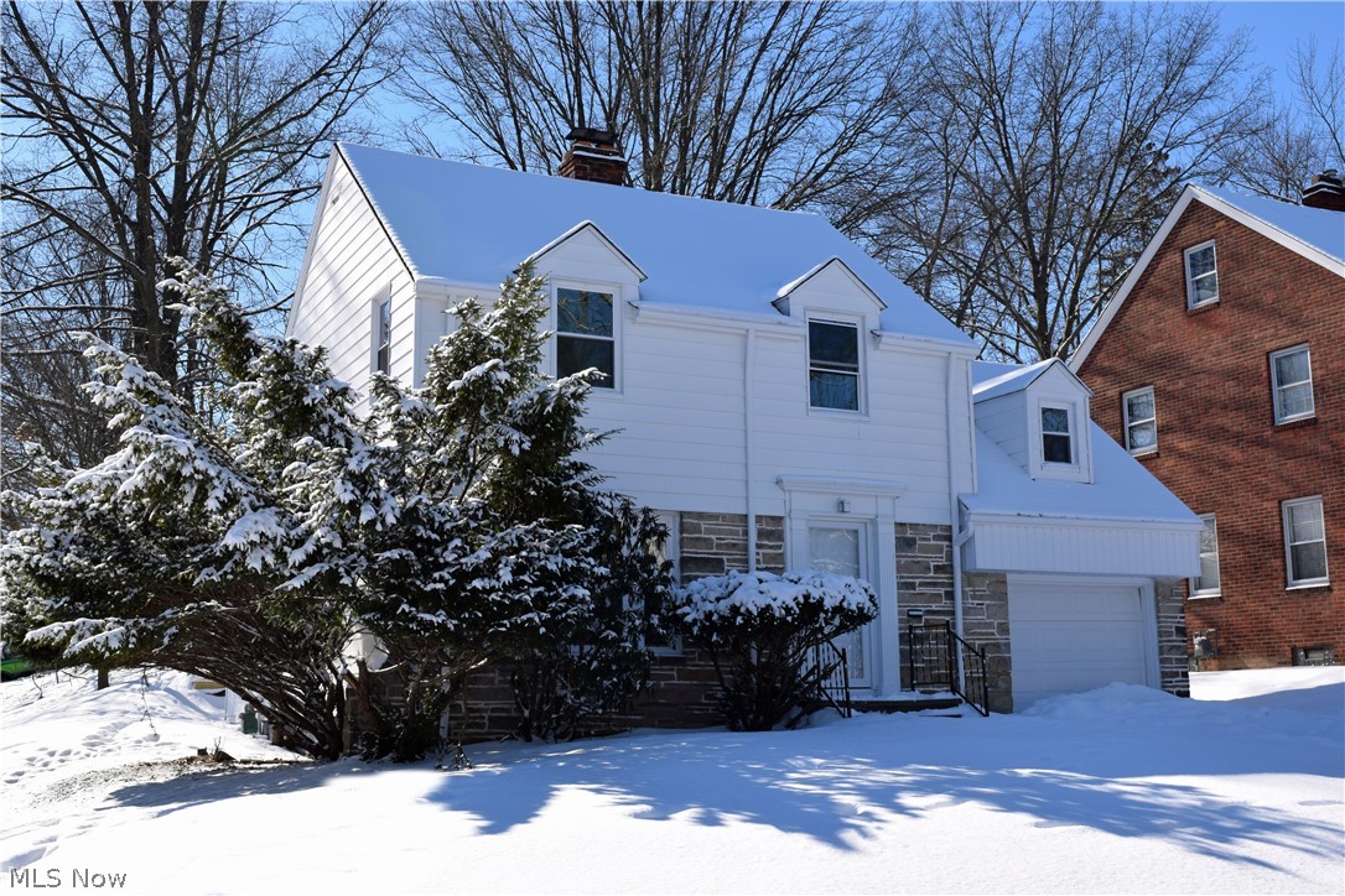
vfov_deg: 31.9
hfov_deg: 46.4
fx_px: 1569
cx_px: 672
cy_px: 448
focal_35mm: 42
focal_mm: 28
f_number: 11
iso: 100
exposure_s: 1/200
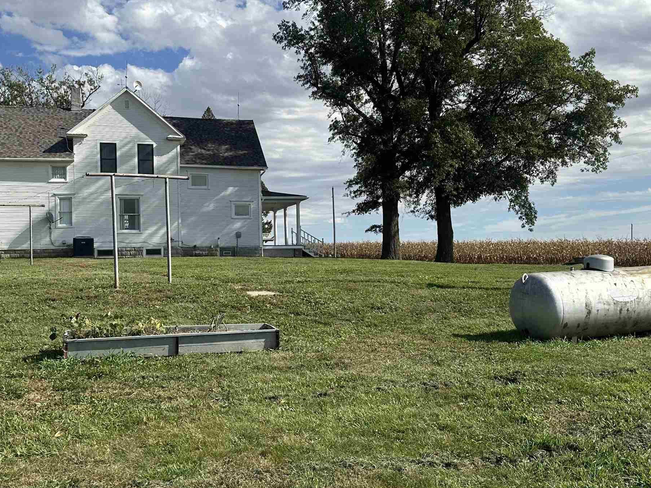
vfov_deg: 35.1
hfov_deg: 45.8
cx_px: 341
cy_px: 237
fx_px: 771
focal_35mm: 41
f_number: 1.78
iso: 80
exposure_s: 1/7042
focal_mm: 6.86
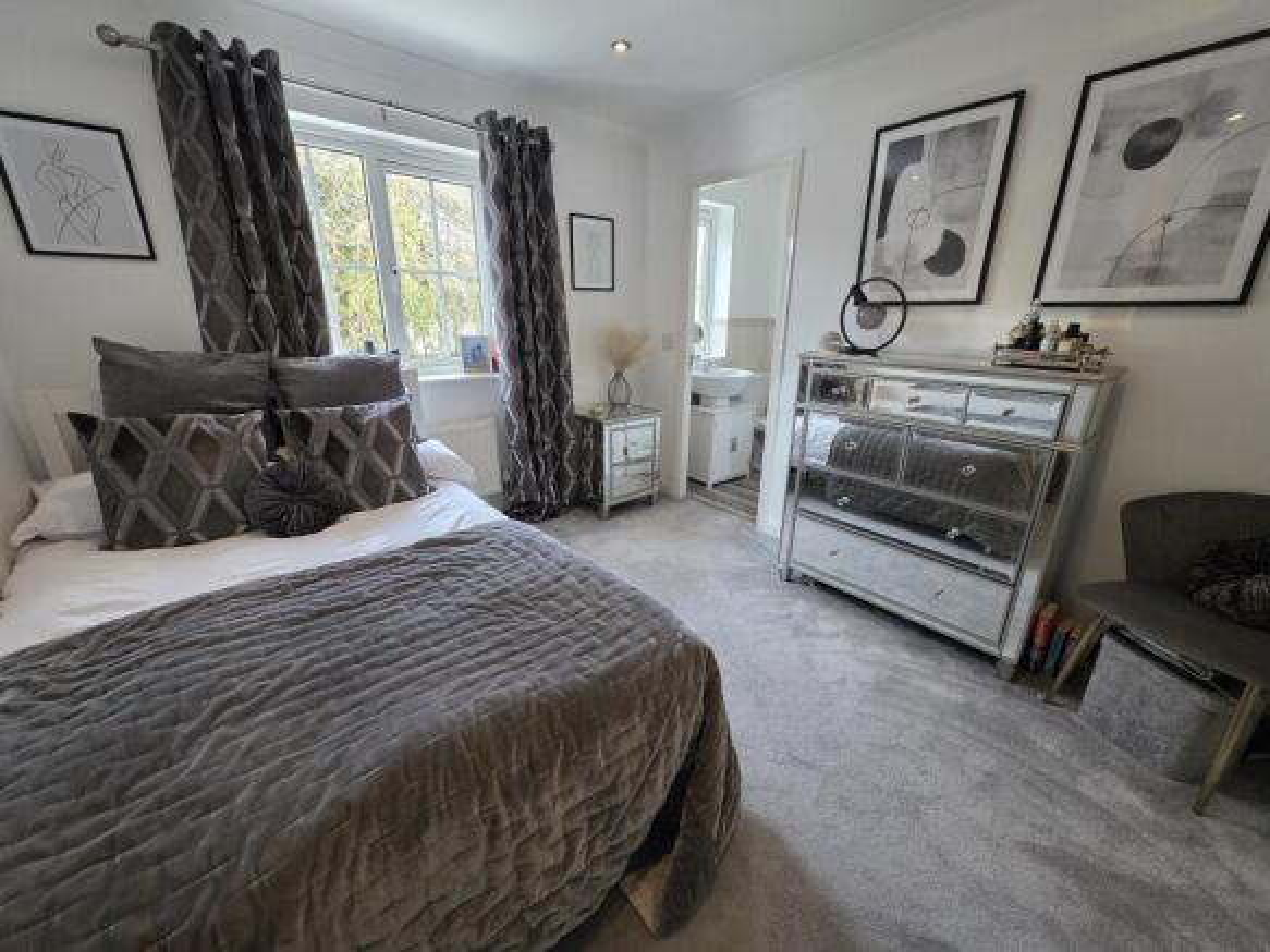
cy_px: 476
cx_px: 635
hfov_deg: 106.2
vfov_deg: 89.9
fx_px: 477
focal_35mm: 13
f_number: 1.9
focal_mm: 2.2
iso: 320
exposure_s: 1/50
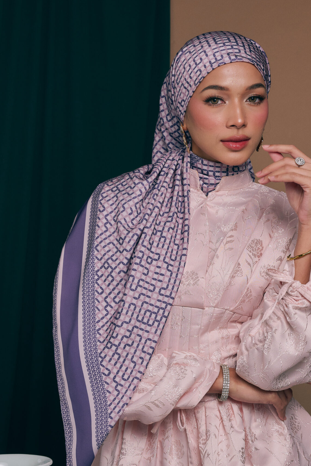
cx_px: 193
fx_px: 1179
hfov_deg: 15.0
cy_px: 246
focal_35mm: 91
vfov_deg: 22.4
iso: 125
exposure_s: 1/200
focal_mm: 61
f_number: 8
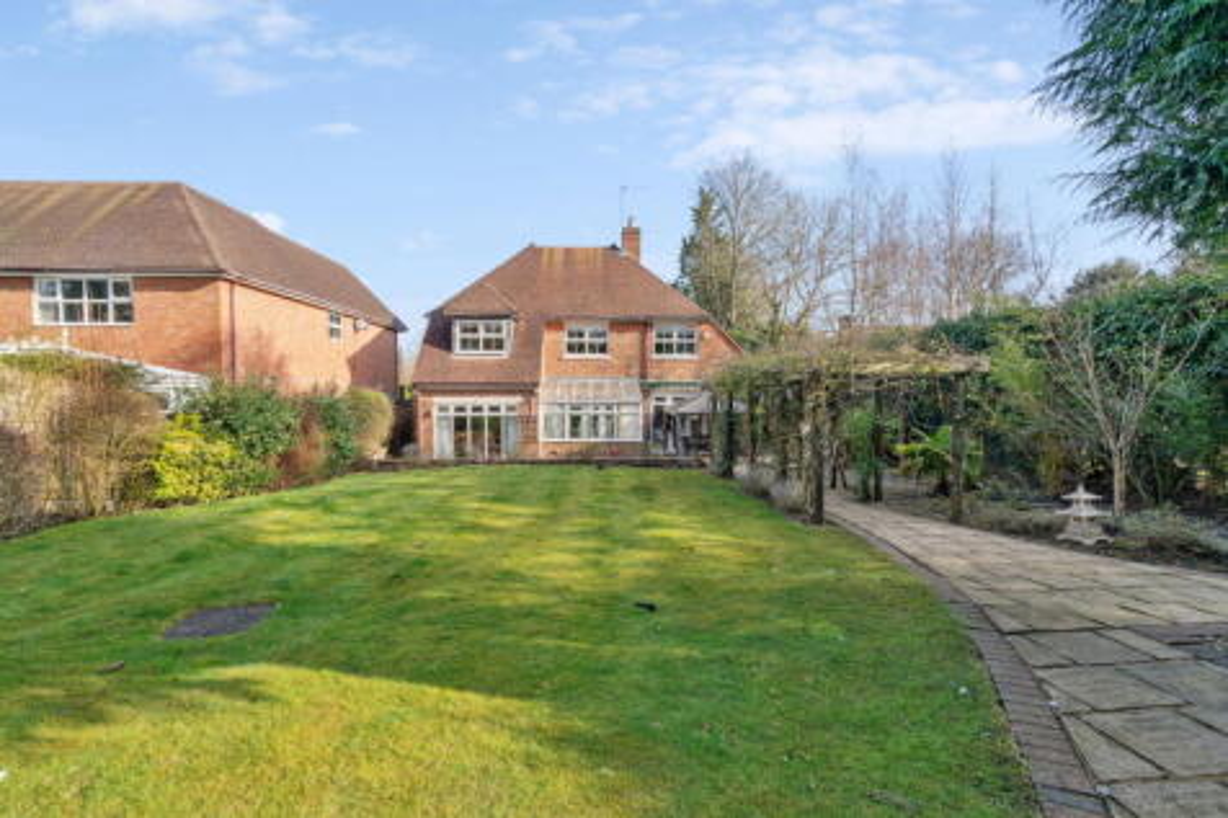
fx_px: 546
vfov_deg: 73.7
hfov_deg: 96.8
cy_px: 409
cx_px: 614
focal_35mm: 16
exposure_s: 1/100
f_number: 11
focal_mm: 16
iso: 640
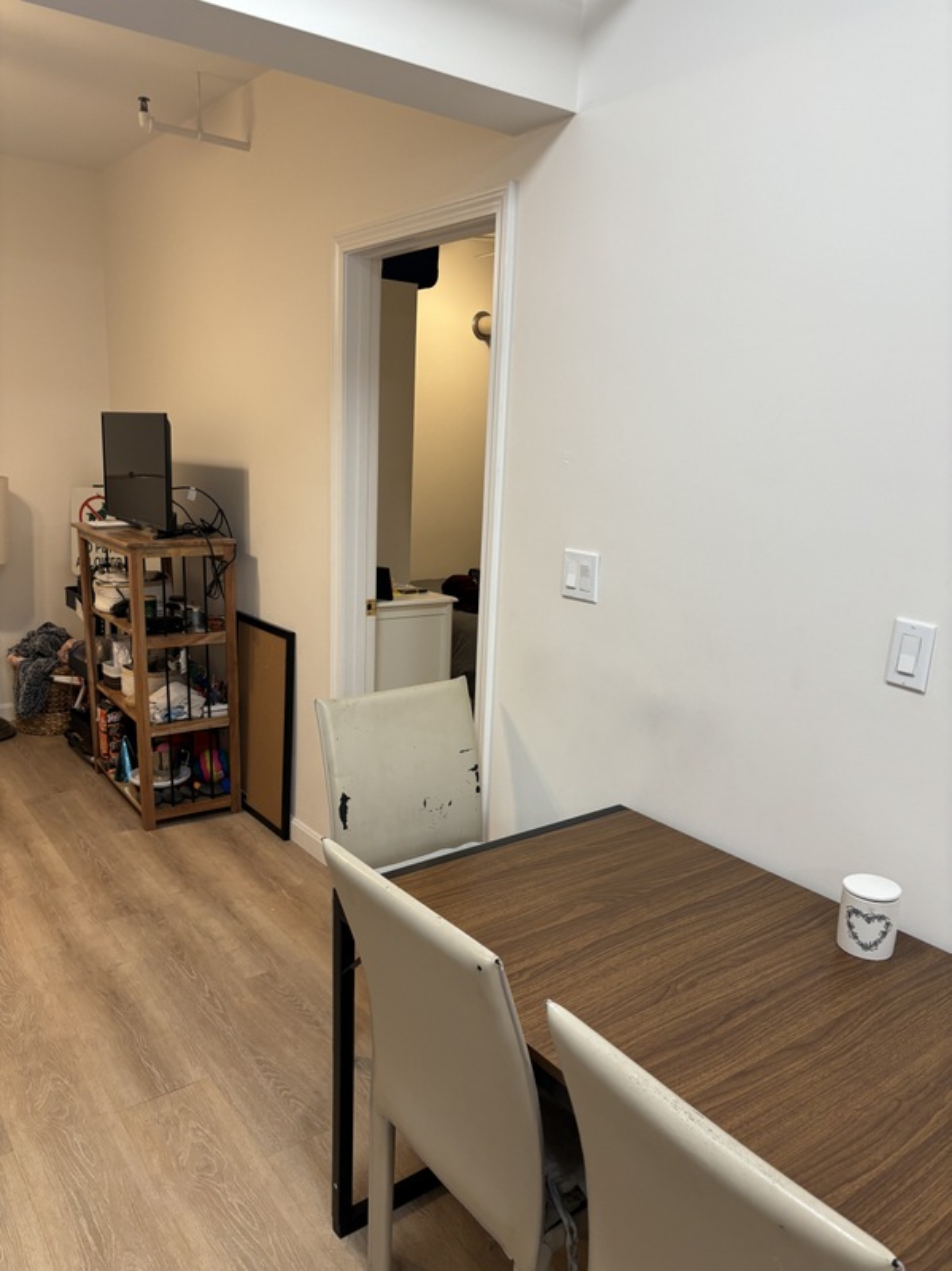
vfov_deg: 67.3
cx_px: 476
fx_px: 954
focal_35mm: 26
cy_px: 636
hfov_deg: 53.0
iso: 100
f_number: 1.6
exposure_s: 1/60
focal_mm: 5.96
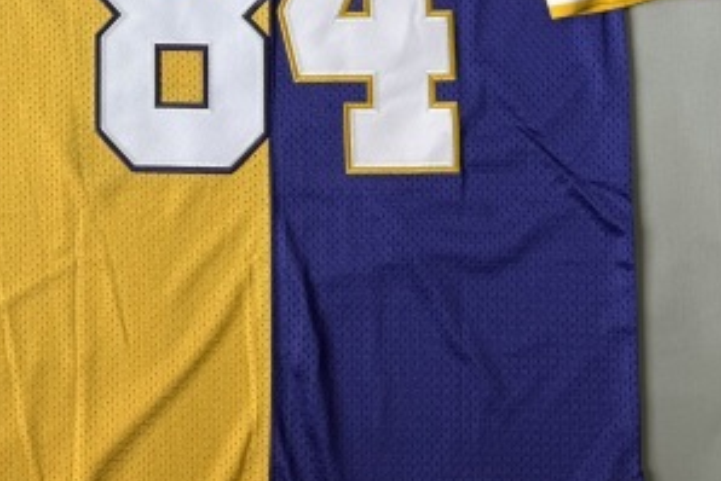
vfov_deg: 19.3
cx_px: -77
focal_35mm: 67
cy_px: -75
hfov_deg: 27.4
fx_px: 1342
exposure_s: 1/121
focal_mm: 6.76
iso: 80
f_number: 1.78
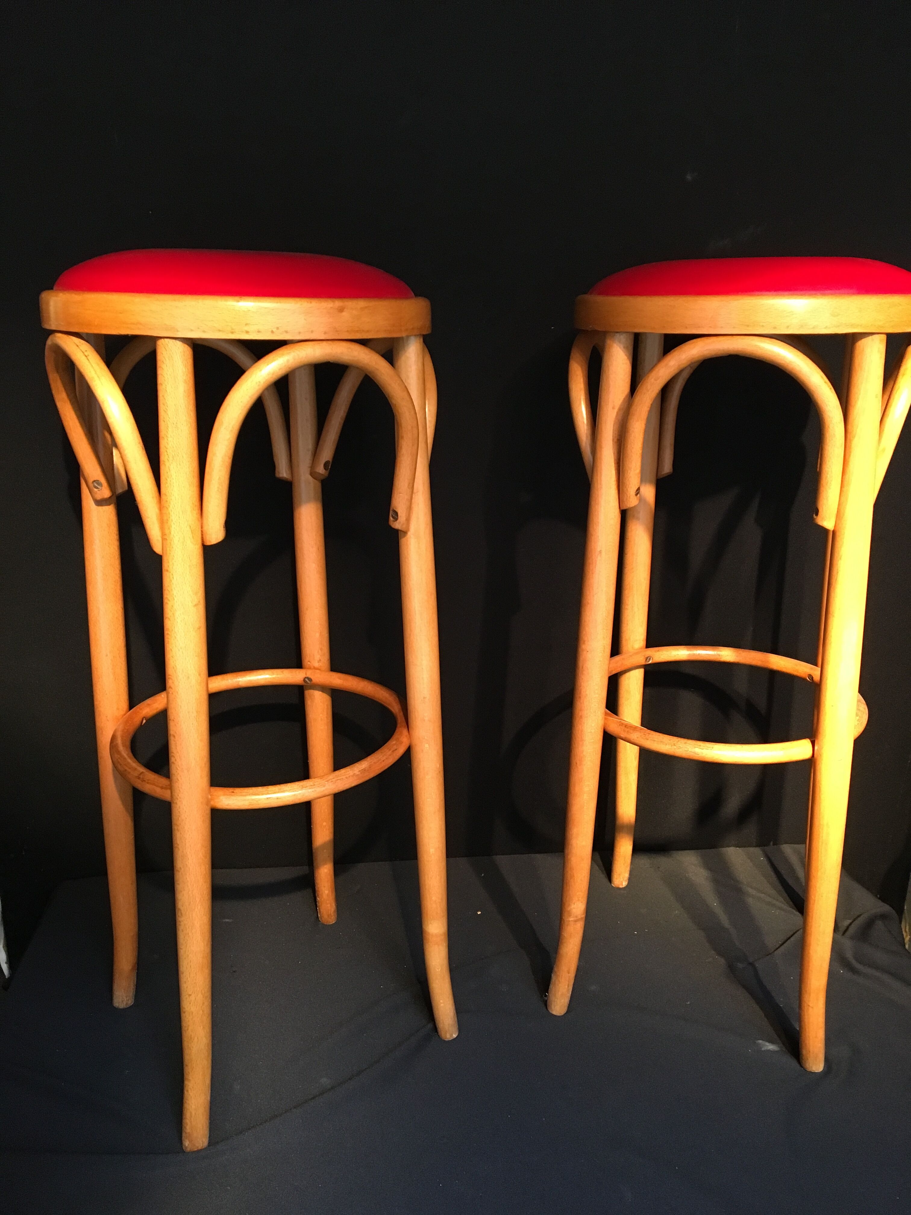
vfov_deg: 61.7
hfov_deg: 48.2
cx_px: 456
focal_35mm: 29
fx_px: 1018
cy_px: 608
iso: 250
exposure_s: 1/33
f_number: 2.2
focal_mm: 4.15
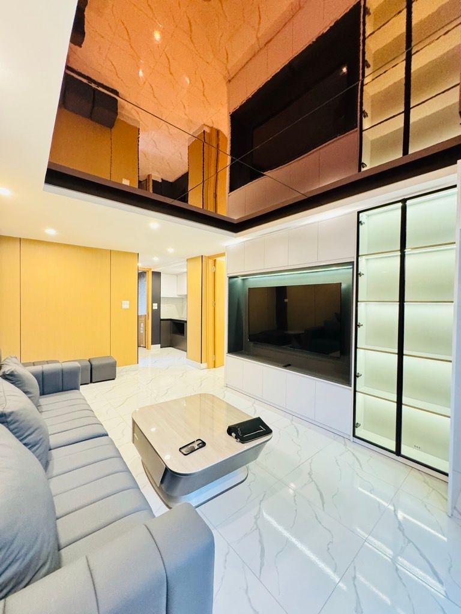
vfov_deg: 102.1
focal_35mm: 14
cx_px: 230
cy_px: 307
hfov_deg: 85.7
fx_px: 249
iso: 640
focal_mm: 2.22
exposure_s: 1/58
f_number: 2.2
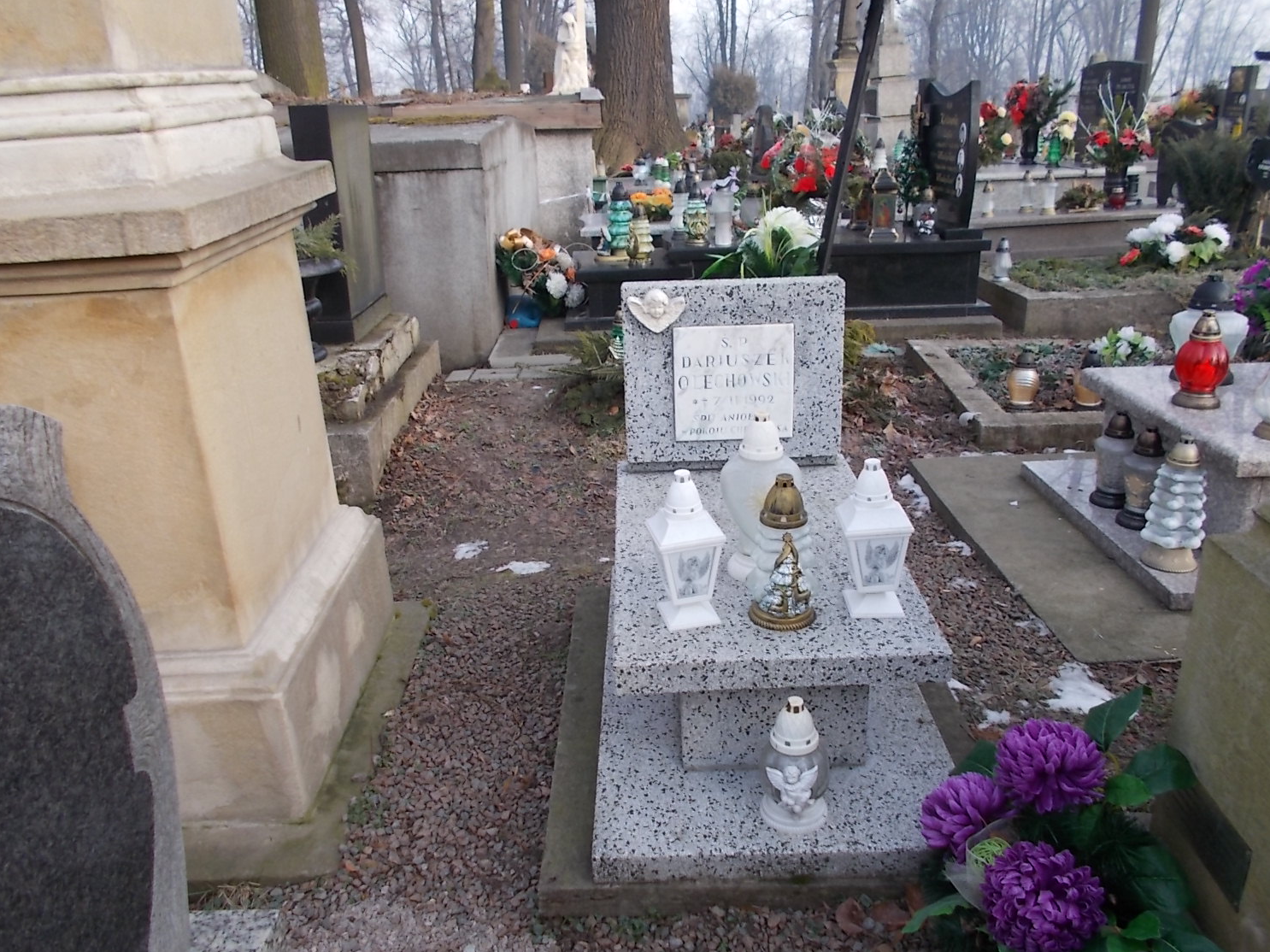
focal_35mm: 28
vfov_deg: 49.7
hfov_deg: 63.5
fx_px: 1027
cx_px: 638
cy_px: 478
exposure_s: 1/125
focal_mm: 4.6
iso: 80
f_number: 3.2
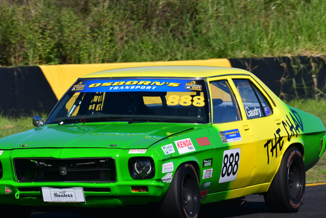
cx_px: 165
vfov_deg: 1.2
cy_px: 102
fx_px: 10020
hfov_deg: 1.9
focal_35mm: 1106
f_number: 13
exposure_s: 1/640
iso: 400
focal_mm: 500
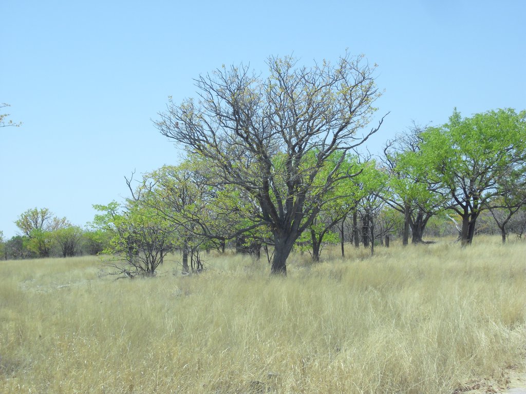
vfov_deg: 18.9
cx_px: 263
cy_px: 197
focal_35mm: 78
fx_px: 1185
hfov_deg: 25.0
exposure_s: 1/125
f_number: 12
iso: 100
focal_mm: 12.8
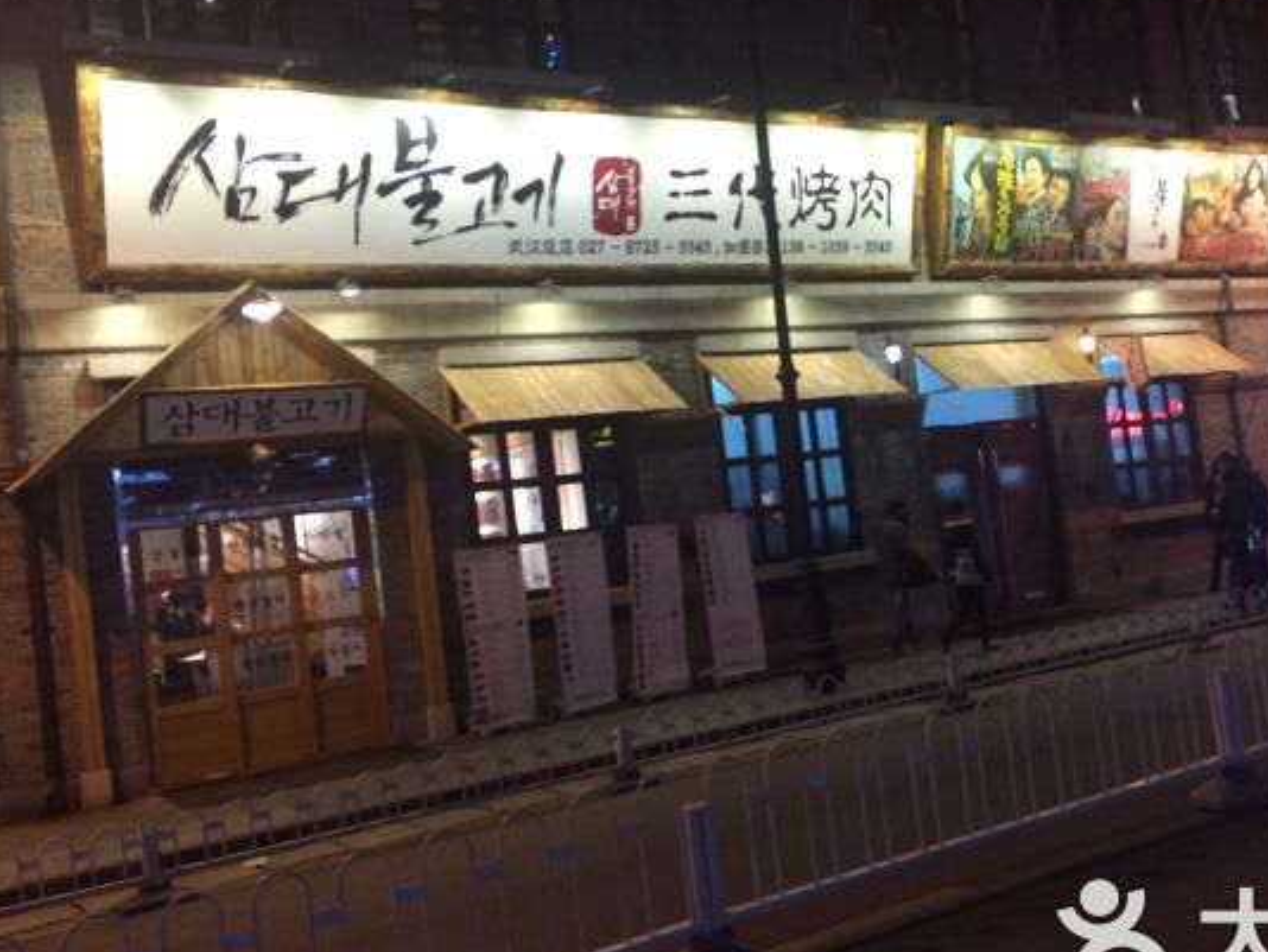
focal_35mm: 38
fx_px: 1393
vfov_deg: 37.7
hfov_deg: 48.3
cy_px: 436
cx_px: 822
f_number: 2.2
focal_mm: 4.15
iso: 250
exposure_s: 1/33
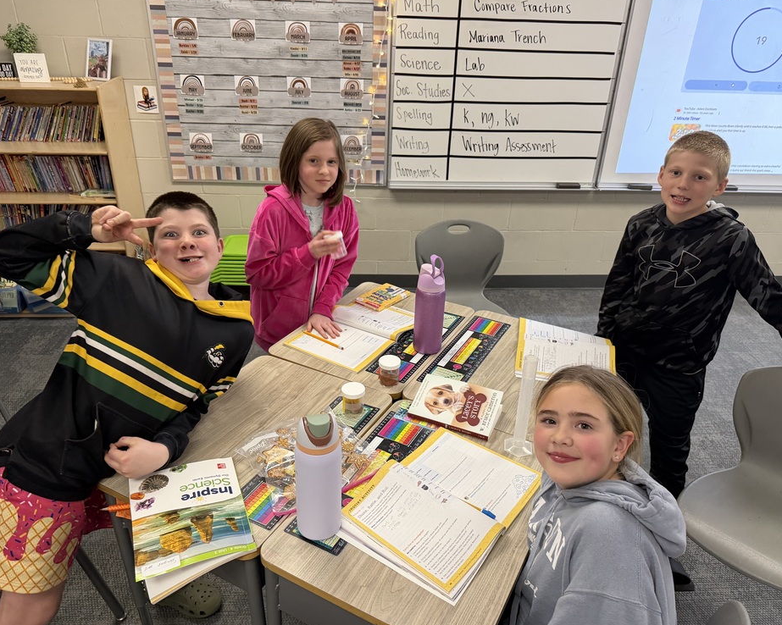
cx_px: 390
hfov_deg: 66.0
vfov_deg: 54.9
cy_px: 319
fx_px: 602
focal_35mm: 26
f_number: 1.78
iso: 320
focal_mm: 6.76
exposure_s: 1/60
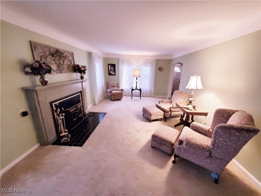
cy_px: 98
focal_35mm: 13
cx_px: 130
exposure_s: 1/60
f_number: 2.2
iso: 500
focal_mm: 1.8
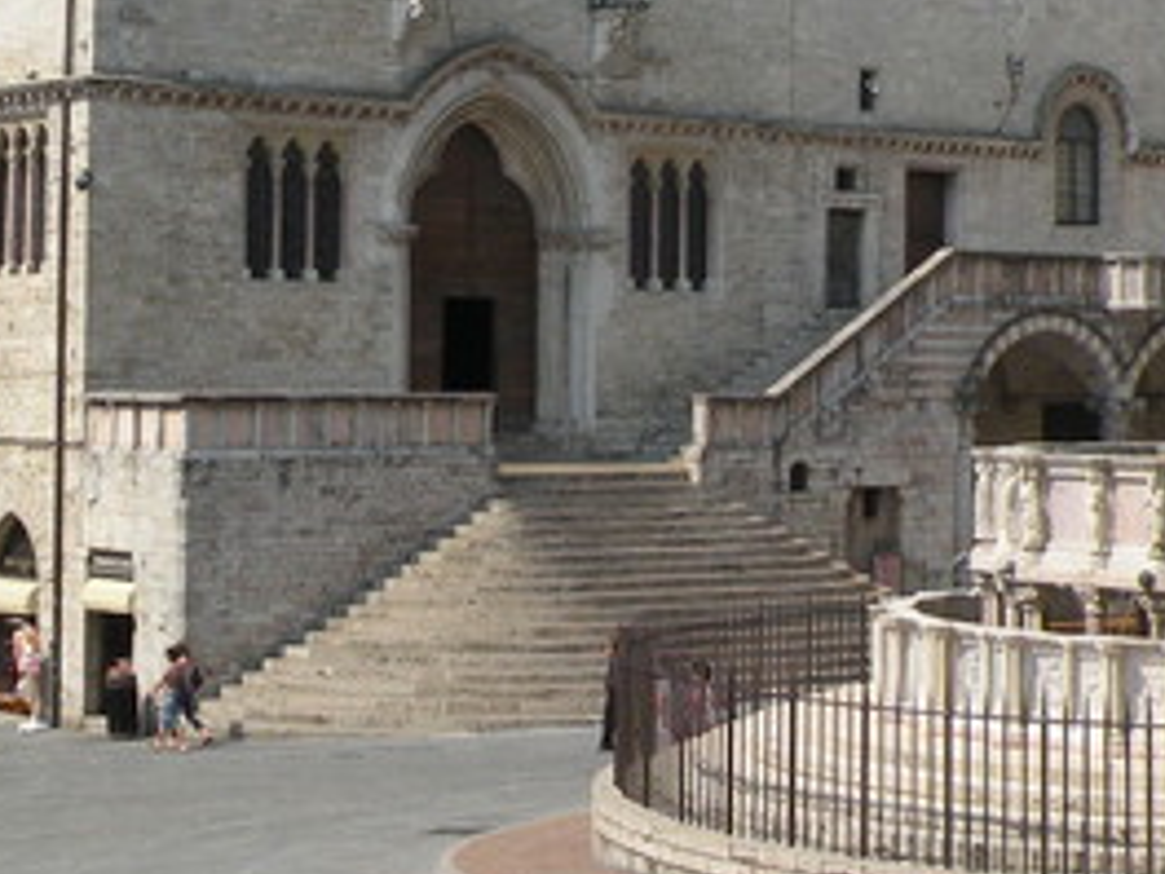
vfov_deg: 14.6
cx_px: 569
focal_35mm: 100
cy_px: 4
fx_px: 3365
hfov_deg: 19.6
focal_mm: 5.8
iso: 64
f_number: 4.5
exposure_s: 1/670
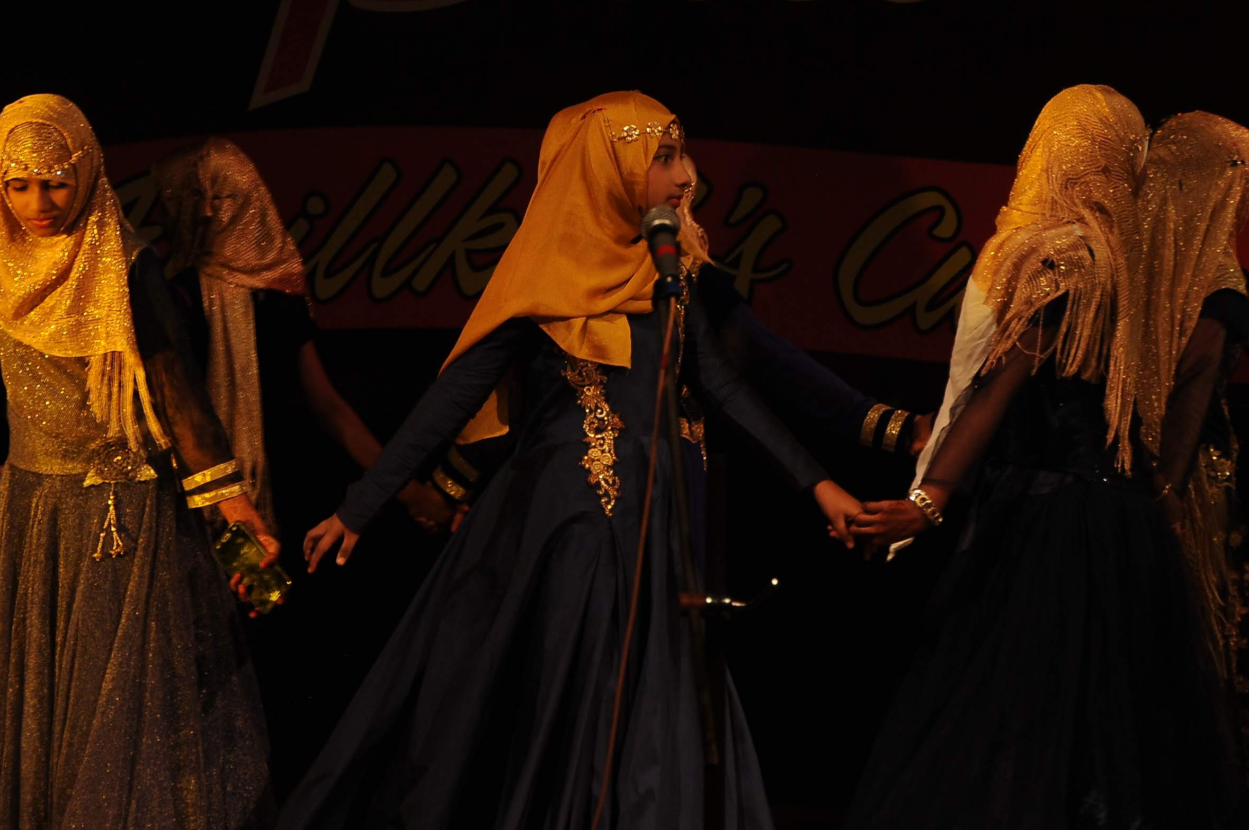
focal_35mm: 180
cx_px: 330
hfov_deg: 11.4
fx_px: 6237
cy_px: 407
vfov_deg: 7.6
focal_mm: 66
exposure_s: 1/125
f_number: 5.3
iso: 320
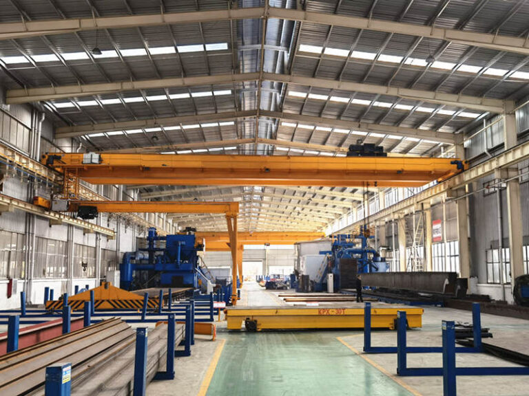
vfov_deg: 51.4
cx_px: 264
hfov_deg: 65.3
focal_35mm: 27
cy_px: 198
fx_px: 413
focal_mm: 6.67
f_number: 1.9
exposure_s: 1/226
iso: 50
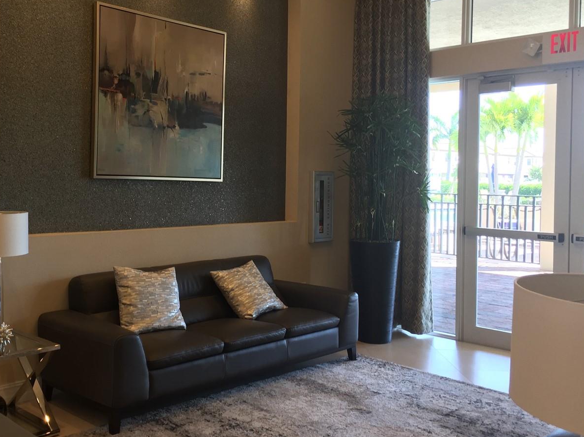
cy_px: 195
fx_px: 658
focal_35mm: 39
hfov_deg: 47.6
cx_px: 237
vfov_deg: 36.8
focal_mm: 4.15
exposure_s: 1/60
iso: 40
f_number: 2.2
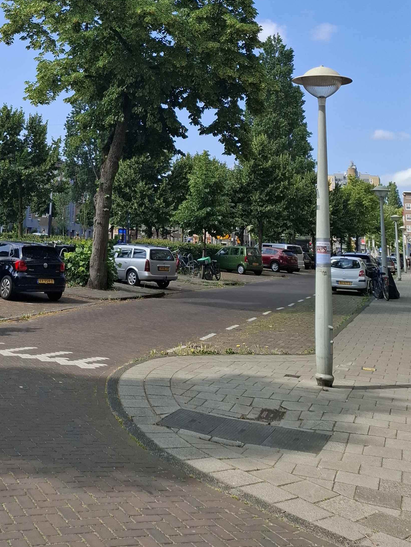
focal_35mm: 43
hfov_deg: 32.5
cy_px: 55
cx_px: 70
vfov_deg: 40.5
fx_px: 681
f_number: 1.8
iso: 50
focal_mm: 5.54
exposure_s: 1/1658
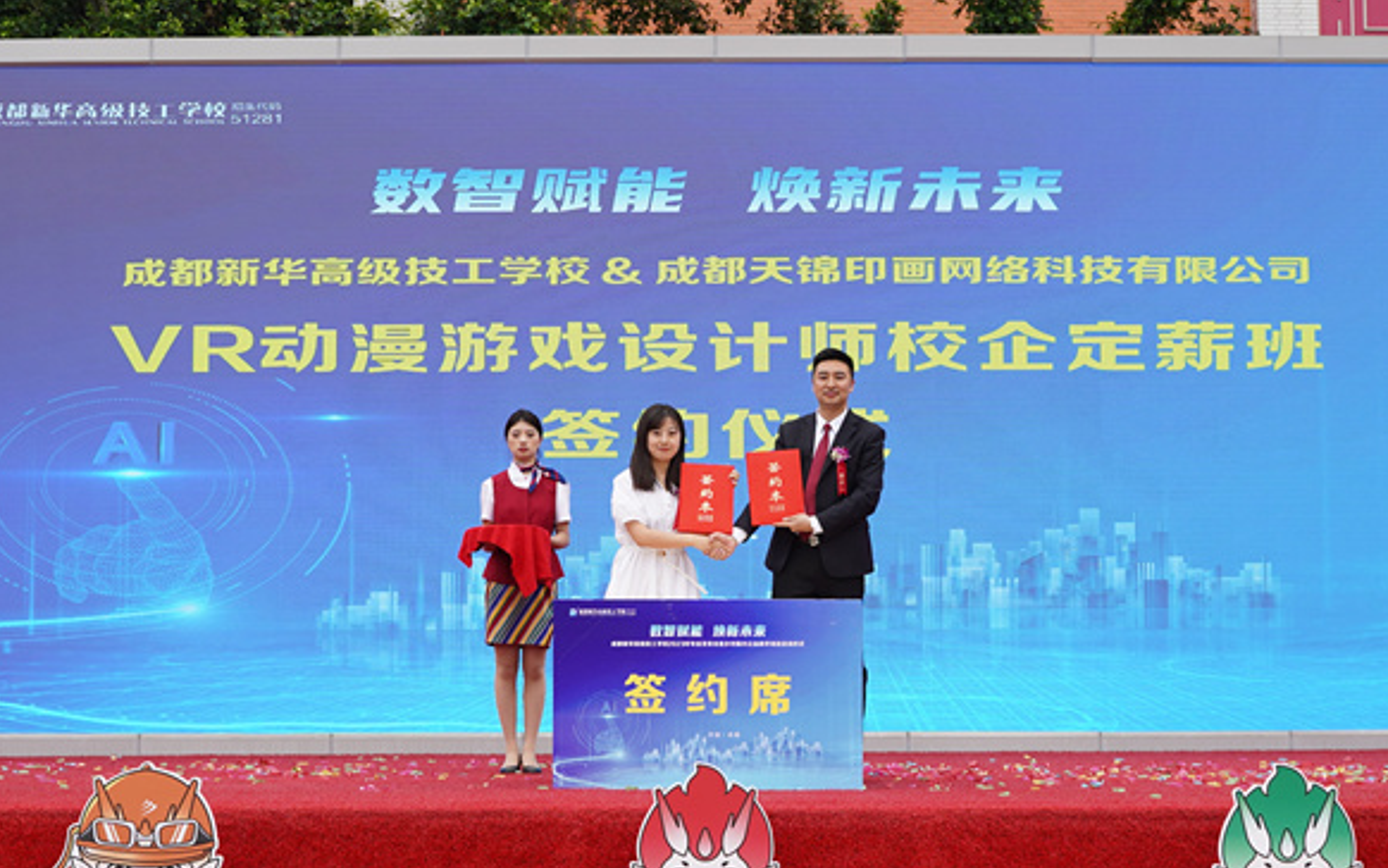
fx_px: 2535
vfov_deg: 19.4
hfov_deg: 30.6
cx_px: 694
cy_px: 479
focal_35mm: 67
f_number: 5.6
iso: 200
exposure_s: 1/250
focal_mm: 34
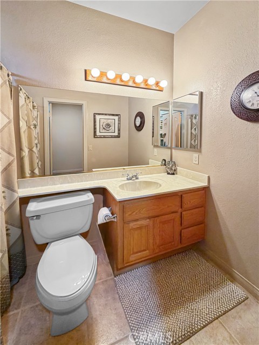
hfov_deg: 85.7
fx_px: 140
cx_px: 130
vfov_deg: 102.1
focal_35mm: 14
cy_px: 172
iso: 160
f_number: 2.2
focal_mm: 2.22
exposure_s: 1/60
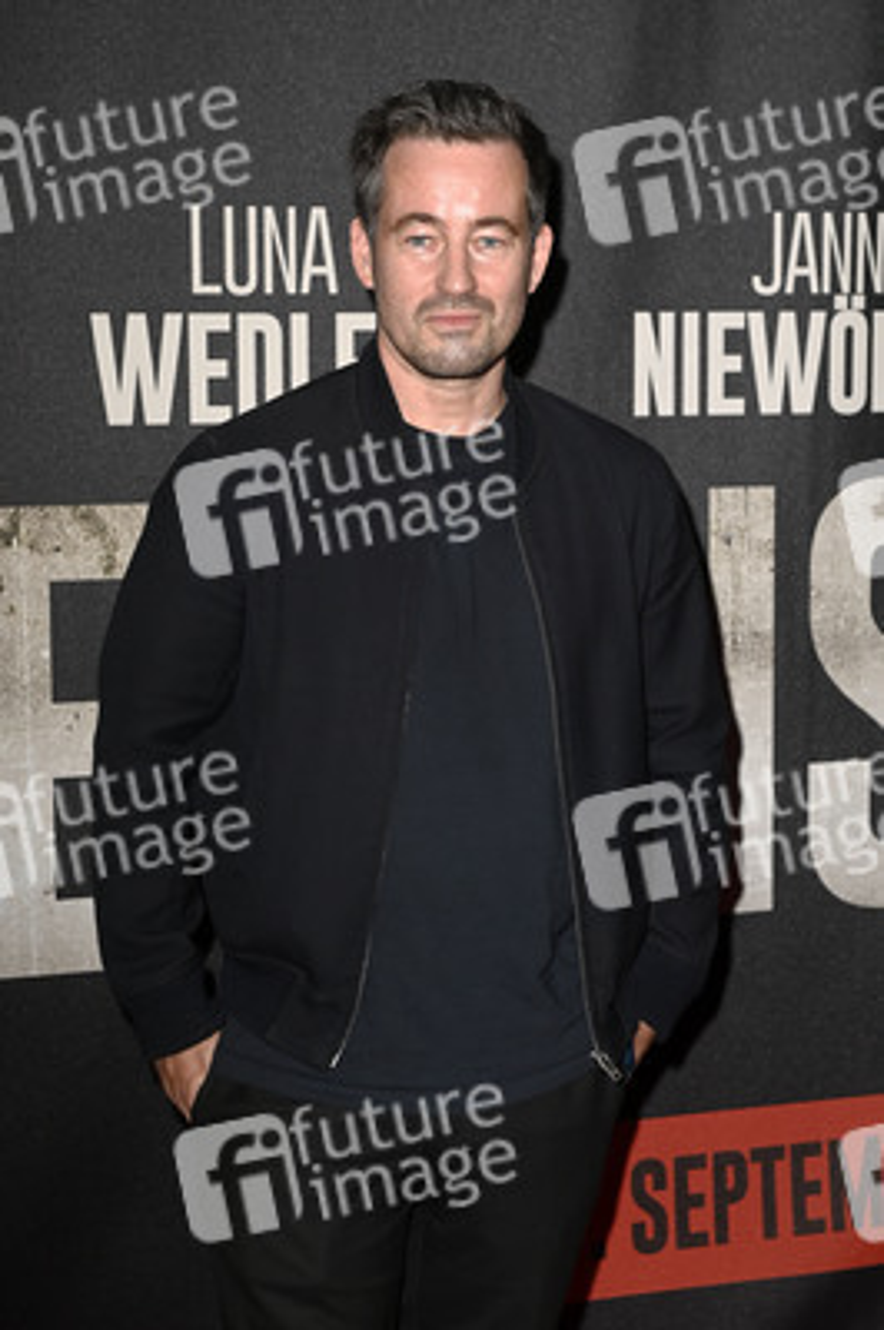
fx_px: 2583
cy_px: 665
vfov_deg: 28.9
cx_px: 442
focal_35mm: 70
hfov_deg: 19.4
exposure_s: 1/160
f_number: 5.6
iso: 400
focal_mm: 70
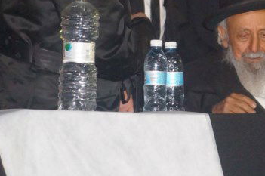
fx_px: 1768
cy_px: -31
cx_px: 242
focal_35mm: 240
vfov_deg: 5.7
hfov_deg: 8.5
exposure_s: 1/60
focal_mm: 55
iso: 3200
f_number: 5.6
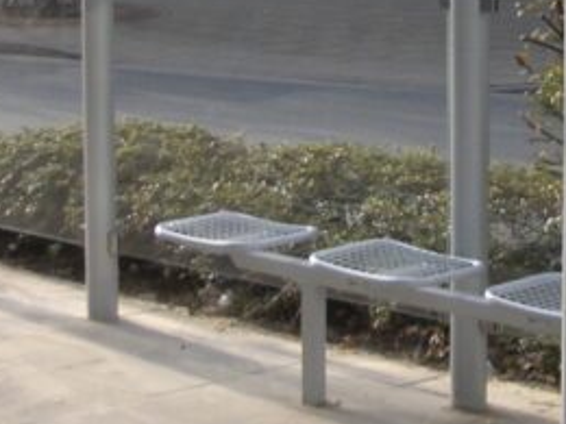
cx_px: 368
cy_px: -28
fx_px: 2256
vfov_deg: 10.6
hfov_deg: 14.3
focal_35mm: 138
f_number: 2.6
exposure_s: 1/250
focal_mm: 5.8
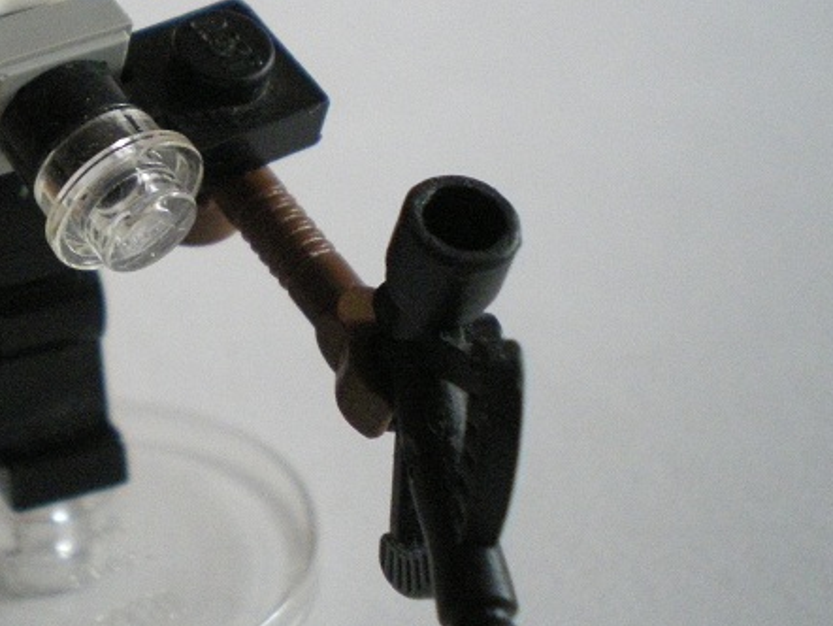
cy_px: 172
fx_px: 1830
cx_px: 139
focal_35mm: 76
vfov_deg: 19.3
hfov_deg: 25.1
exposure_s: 1/50
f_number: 3.5
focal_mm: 7.4
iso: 800
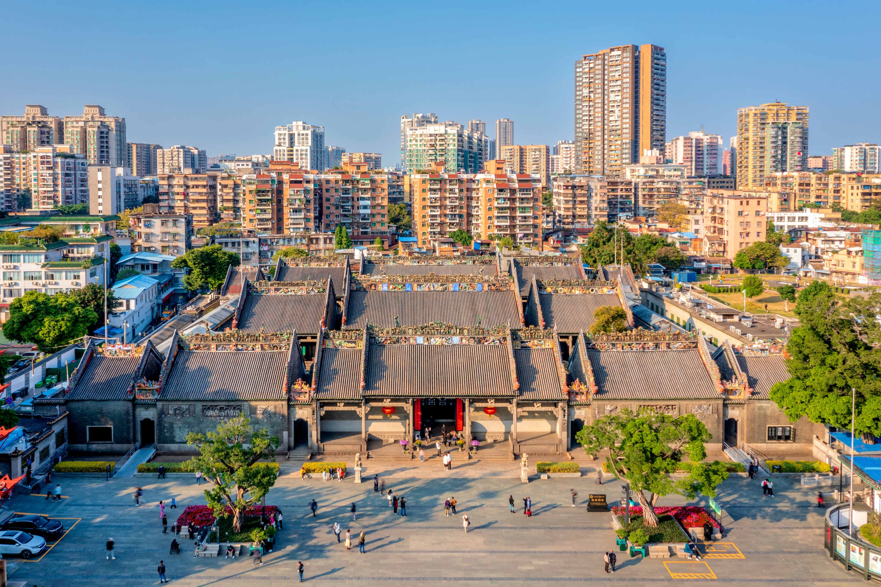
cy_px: 296
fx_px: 710
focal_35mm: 29
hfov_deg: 63.7
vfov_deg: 45.0
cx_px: 433
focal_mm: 10.26
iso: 100
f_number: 7.1
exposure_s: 1/80
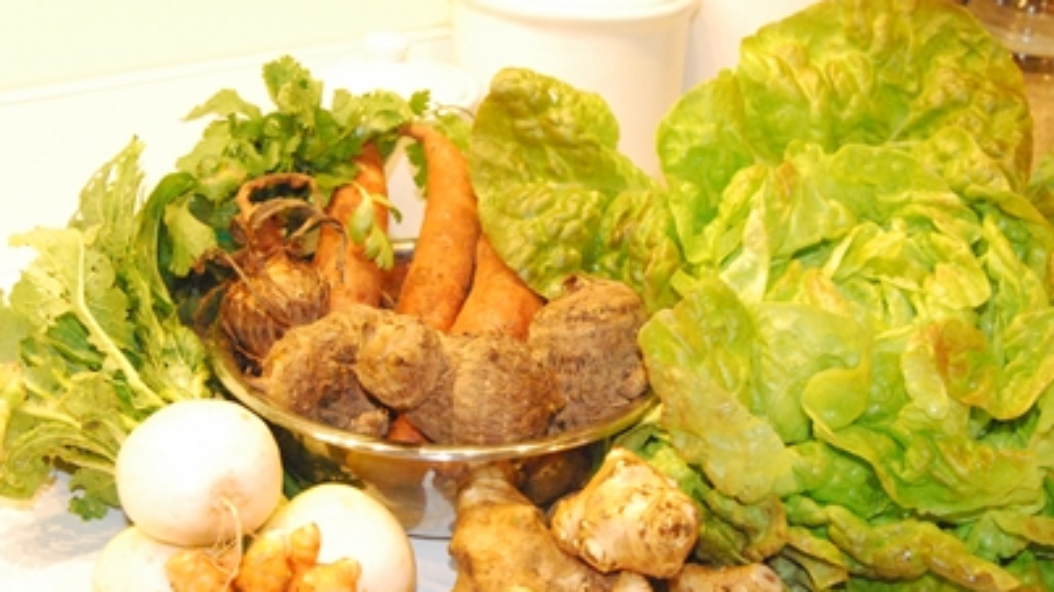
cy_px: 365
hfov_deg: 34.5
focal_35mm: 61
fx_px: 1695
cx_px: 545
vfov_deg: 19.8
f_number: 7.1
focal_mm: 31
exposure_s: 1/80
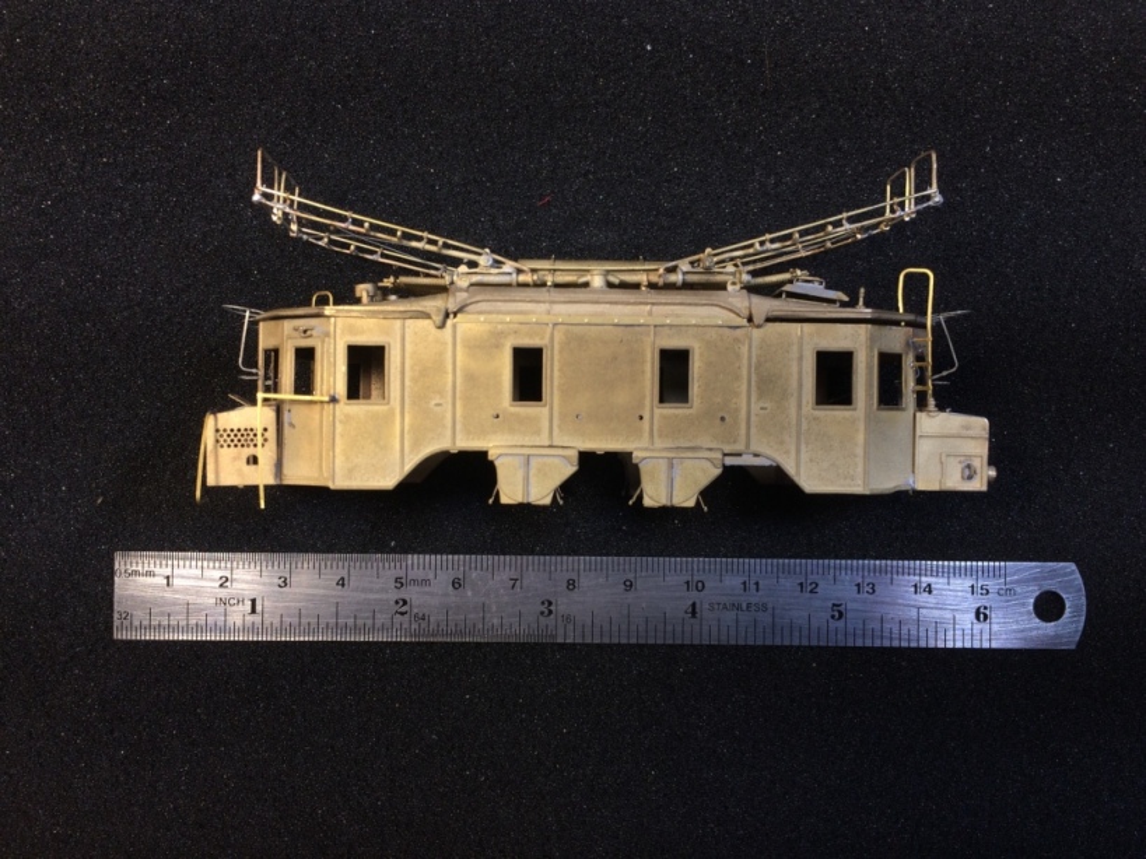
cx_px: 573
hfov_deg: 61.7
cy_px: 430
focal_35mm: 29
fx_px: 960
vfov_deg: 48.2
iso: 32
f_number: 2.2
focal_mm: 4.15
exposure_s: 1/246
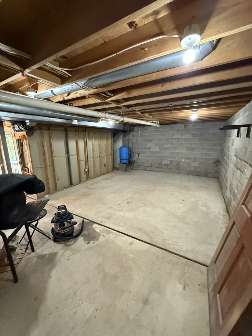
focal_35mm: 14
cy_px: 168
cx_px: 126
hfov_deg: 85.7
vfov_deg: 102.1
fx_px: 136
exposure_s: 1/60
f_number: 2.2
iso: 1000
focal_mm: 2.22
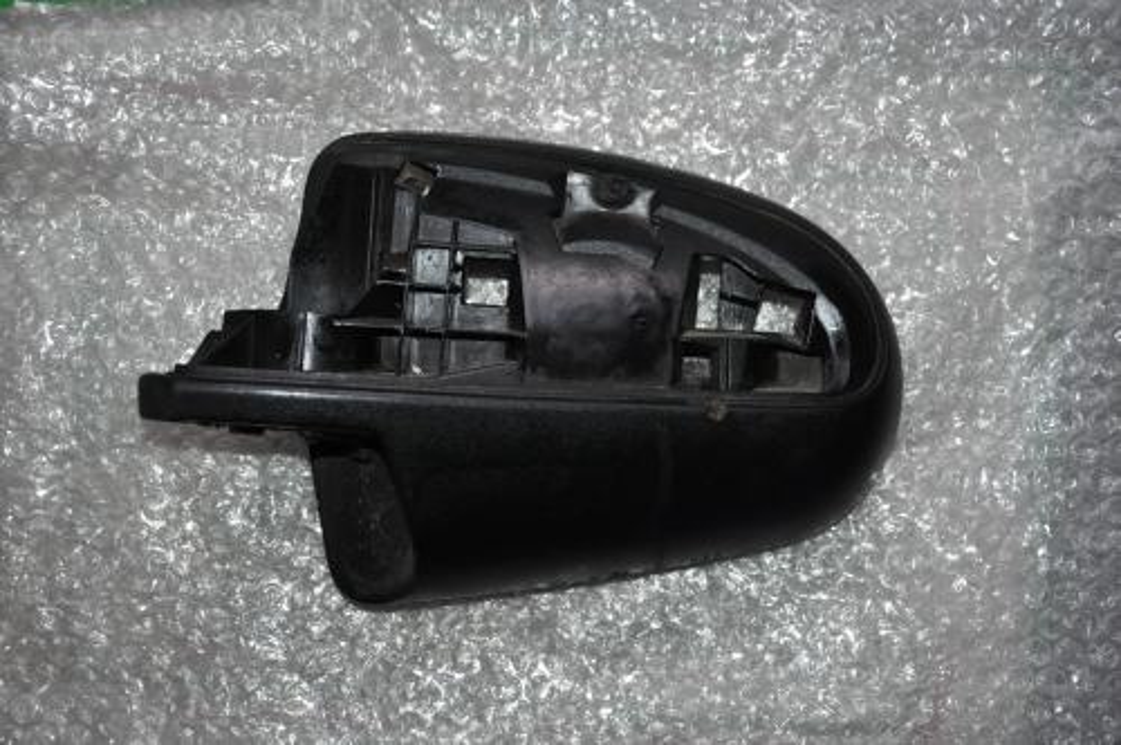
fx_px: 2239
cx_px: 560
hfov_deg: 28.1
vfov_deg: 18.9
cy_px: 372
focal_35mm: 72
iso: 800
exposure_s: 1/60
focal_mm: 48
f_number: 4.8
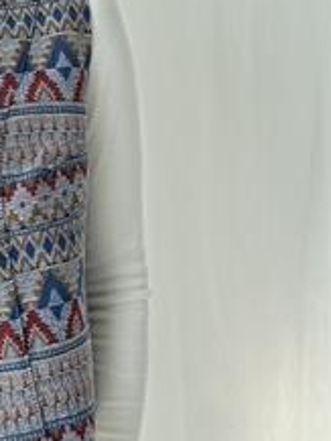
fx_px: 1503
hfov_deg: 12.3
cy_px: 76
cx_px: -63
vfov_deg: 16.5
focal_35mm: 118
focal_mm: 6.76
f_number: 1.78
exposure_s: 1/454
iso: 64
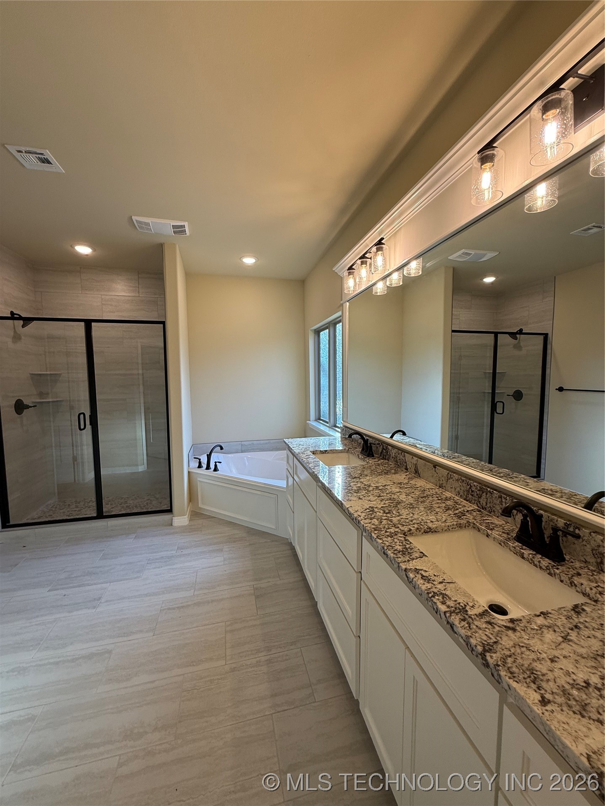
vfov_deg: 102.1
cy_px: 403
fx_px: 326
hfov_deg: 85.7
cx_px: 302
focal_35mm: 14
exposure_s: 1/120
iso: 64
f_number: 2.2
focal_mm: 2.22
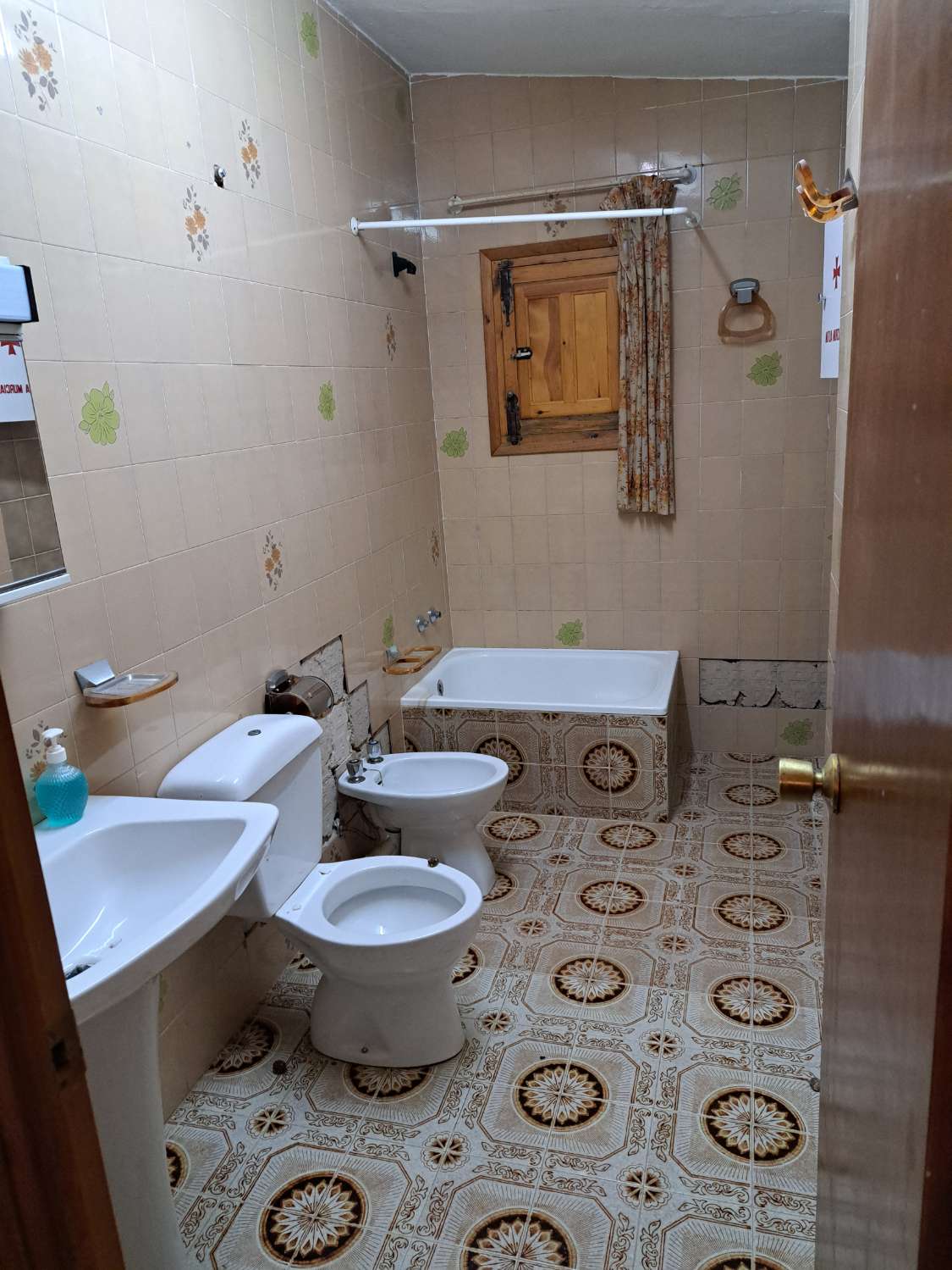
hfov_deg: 56.8
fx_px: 880
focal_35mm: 24
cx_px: 476
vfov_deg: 71.6
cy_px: 635
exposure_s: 1/50
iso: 500
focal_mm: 5.23
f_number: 1.8
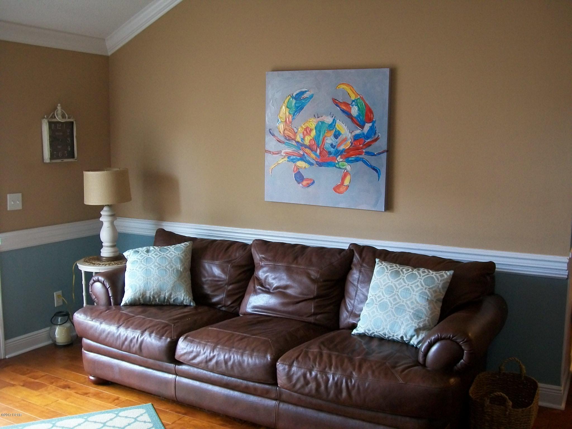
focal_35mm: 36
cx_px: 286
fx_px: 595
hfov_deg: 51.4
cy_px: 214
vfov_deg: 39.7
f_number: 2.7
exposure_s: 1/30
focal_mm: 6
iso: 160
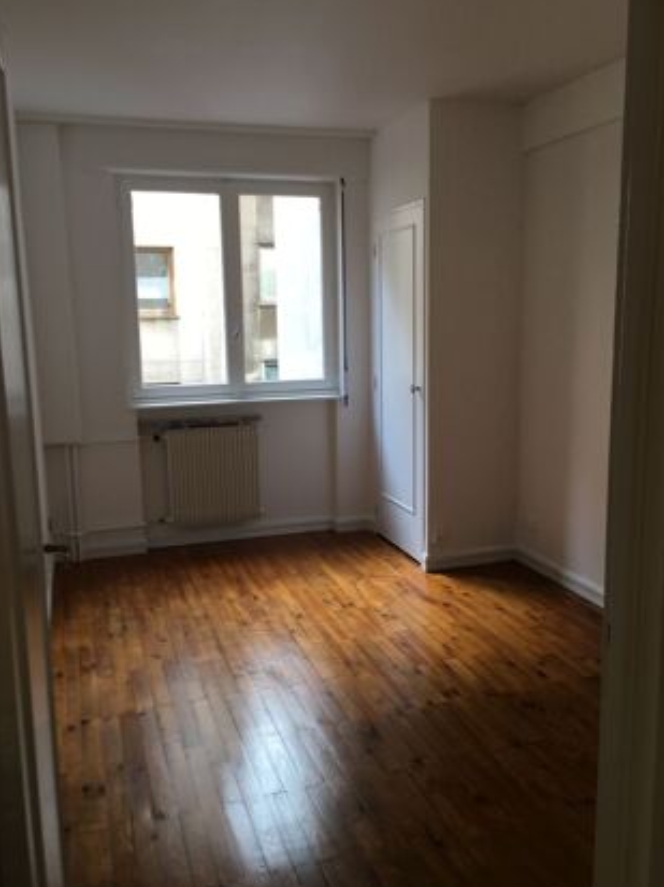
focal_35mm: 30
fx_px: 768
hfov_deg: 46.7
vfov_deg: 60.0
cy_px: 448
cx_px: 322
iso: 25
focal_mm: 4.15
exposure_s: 1/50
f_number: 2.2
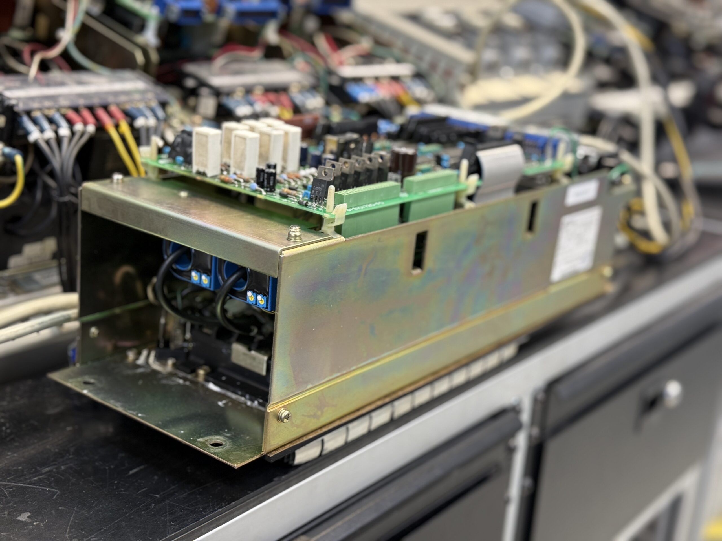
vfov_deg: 30.3
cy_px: 270
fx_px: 1001
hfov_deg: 39.7
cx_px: 361
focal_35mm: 48
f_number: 1.78
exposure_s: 1/50
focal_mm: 6.76
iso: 100
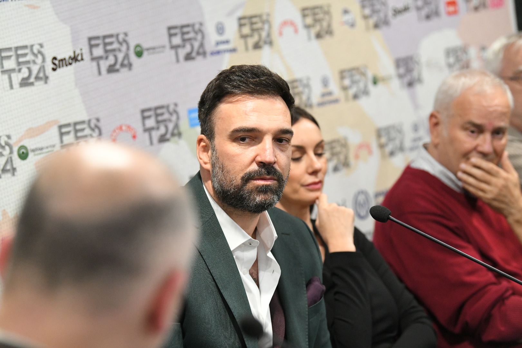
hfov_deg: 18.6
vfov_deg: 12.5
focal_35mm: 110
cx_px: 261
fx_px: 1595
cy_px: 174
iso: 6400
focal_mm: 110
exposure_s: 1/200
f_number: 3.5
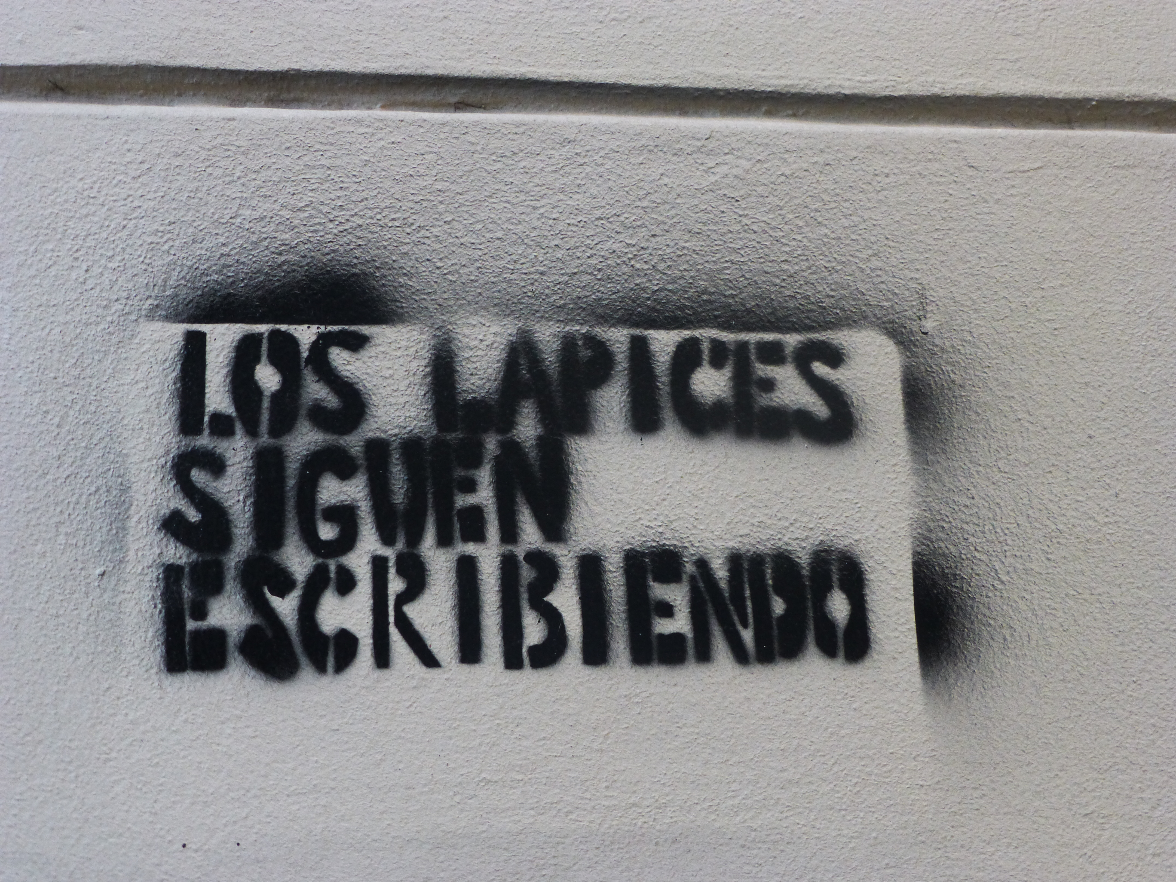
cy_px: 441
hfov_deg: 37.5
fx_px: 1733
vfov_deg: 28.6
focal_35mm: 51
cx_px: 588
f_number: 4.4
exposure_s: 1/60
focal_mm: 9
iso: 400
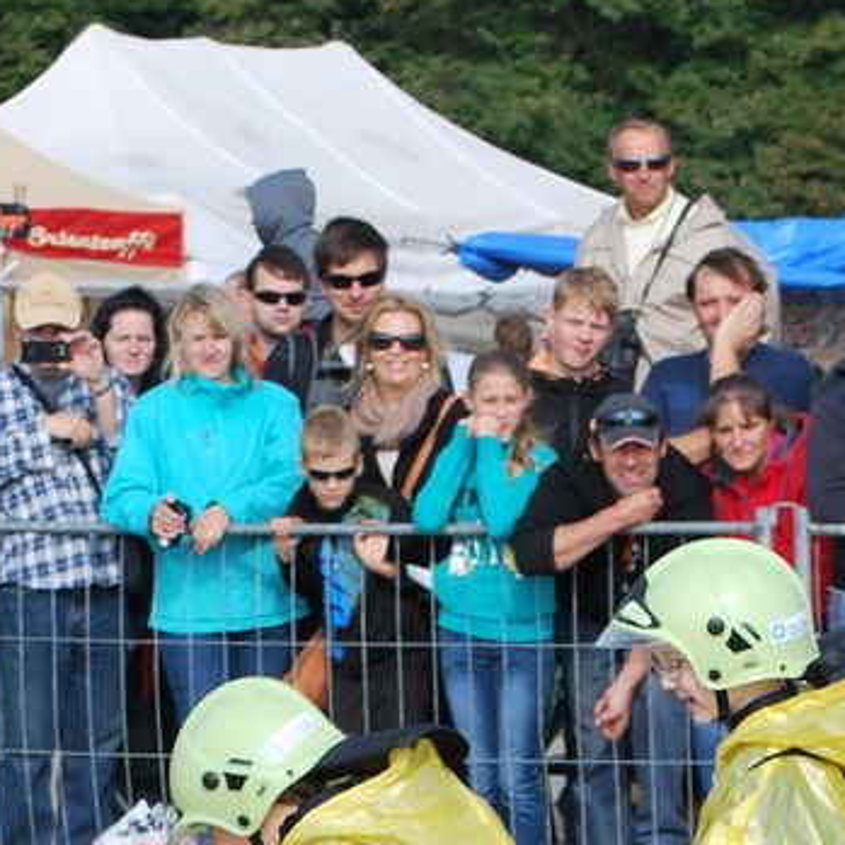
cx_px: 477
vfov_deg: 5.4
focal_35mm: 322
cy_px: 1115
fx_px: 8891
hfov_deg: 5.4
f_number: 8
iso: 100
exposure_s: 1/250
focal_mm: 55
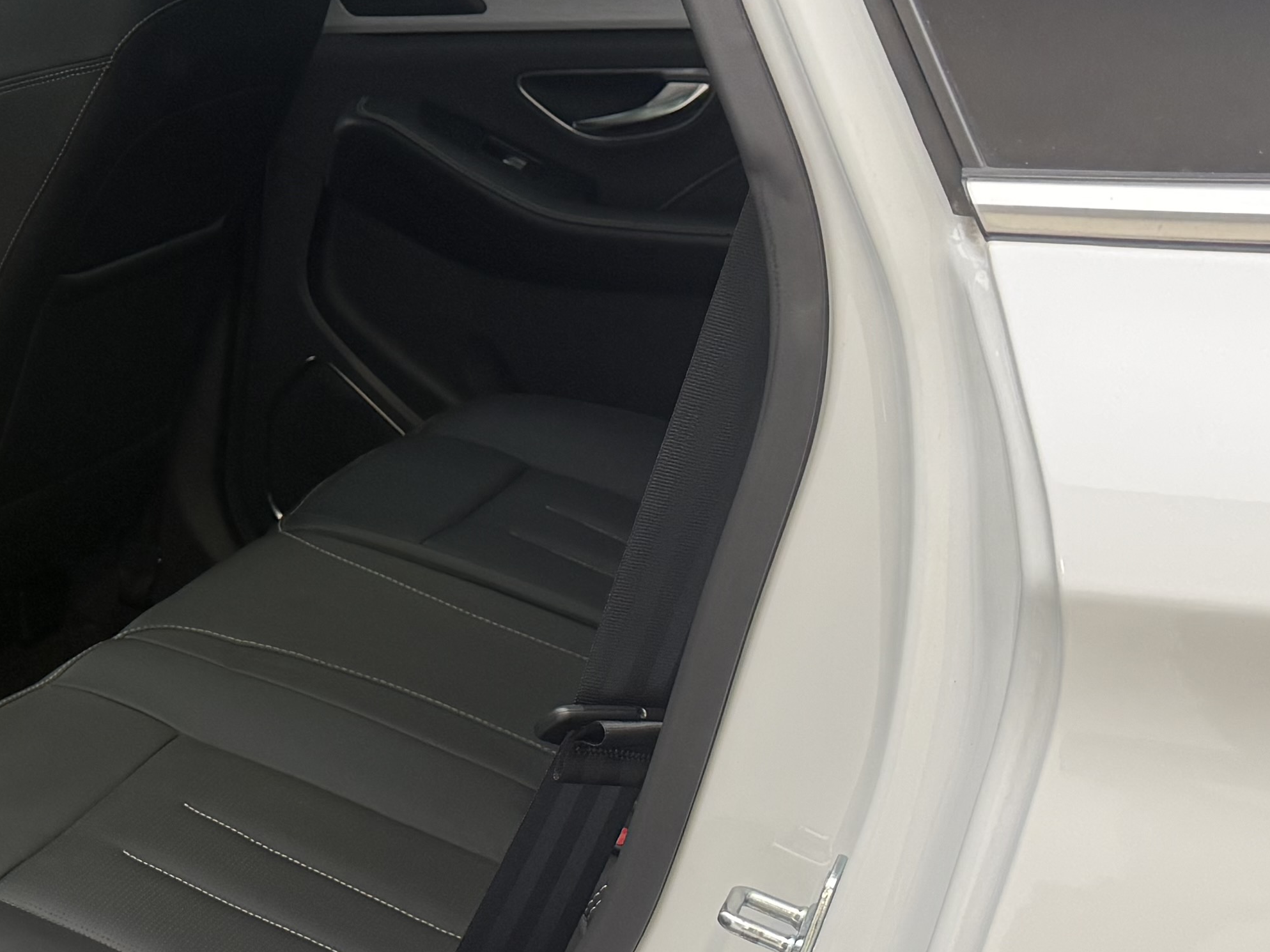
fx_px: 2531
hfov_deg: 26.0
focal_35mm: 69
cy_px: 441
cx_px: -140
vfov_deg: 21.3
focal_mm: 6.76
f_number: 1.78
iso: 125
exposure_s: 1/100
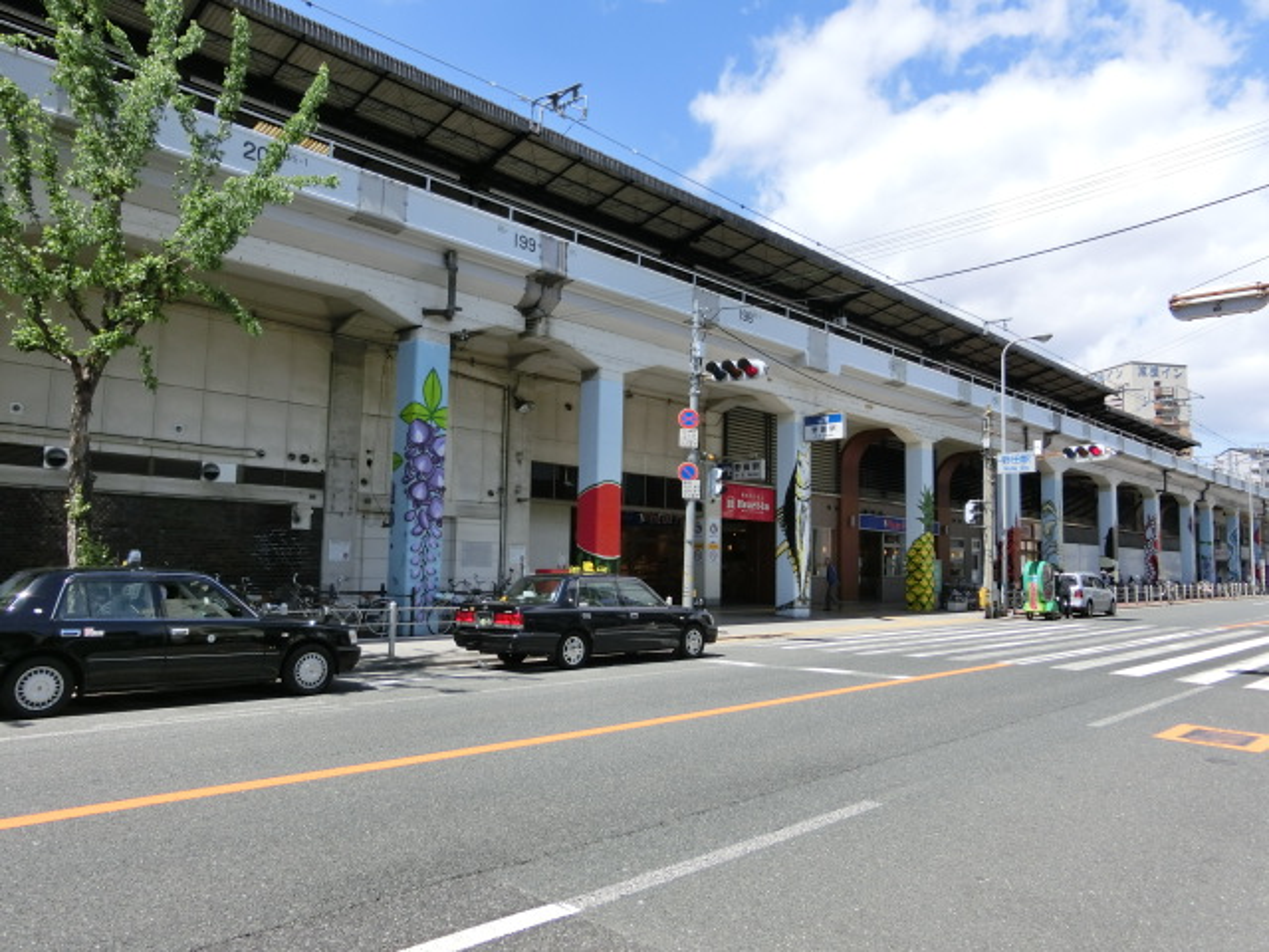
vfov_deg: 54.9
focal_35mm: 25
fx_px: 916
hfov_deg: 69.4
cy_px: 476
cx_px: 634
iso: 80
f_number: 3.5
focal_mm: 4.5
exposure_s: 1/800
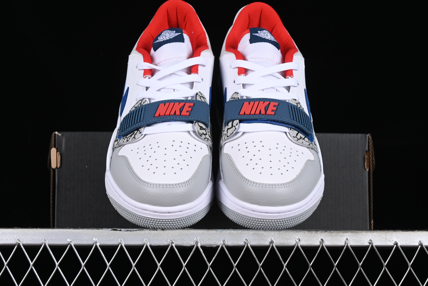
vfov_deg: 18.2
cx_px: 214
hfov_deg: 27.0
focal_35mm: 75
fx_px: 892
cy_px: 143
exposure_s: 1/80
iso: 160
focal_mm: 50
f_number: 8
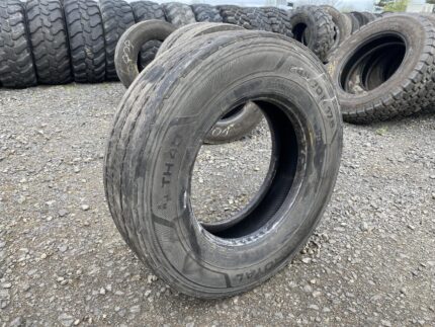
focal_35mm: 26
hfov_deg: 67.3
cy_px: 164
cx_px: 218
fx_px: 327
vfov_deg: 53.1
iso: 32
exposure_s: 1/414
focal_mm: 4.25
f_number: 1.8
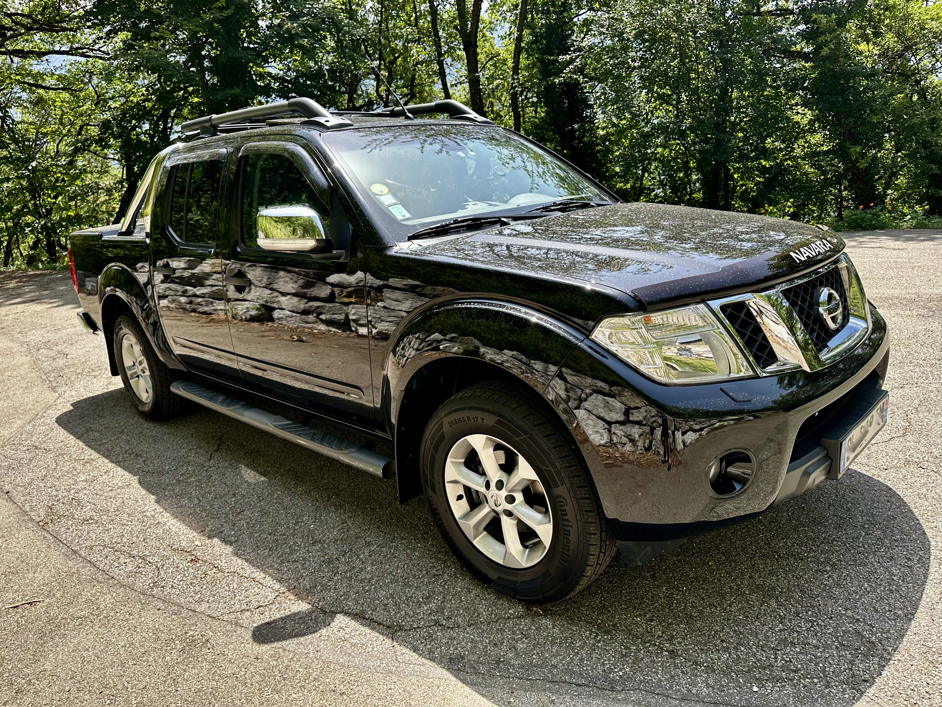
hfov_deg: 71.6
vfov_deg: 56.8
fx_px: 653
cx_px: 471
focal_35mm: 24
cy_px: 354
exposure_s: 1/1095
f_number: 1.78
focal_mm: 6.86
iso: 80
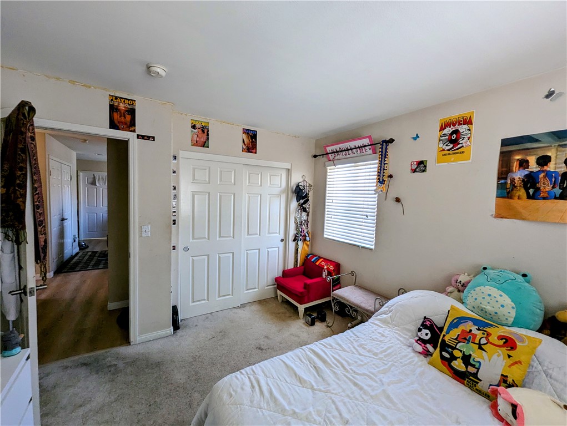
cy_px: 213
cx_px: 284
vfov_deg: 90.0
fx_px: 213
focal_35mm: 13
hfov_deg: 106.1
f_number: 2.2
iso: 155
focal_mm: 1.95
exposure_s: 1/94
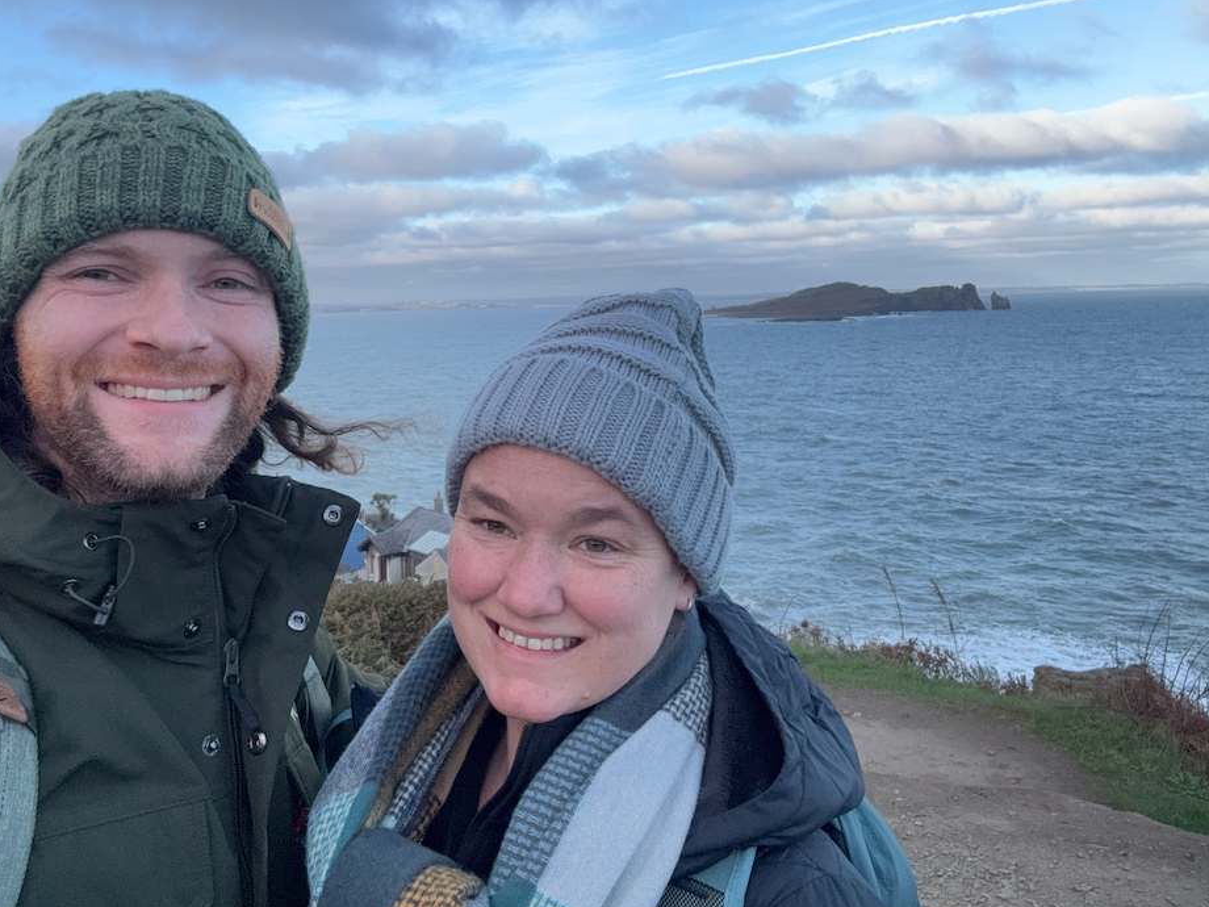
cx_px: 518
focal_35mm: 32
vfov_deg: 43.4
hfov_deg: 56.6
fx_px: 1118
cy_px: 289
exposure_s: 1/276
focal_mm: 2.69
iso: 25
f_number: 1.9
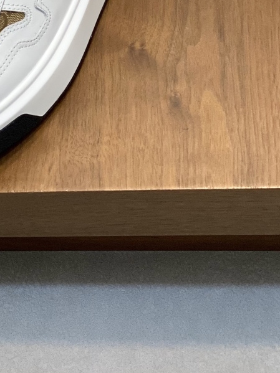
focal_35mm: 125
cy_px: -55
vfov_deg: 15.3
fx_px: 1349
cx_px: -28
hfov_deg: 11.7
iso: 50
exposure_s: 1/100
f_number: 2
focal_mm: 6
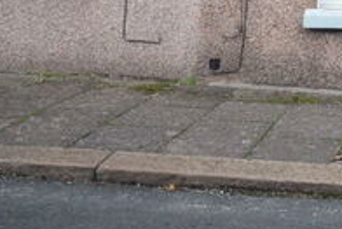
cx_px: 434
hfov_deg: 24.0
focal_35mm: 75
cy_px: -163
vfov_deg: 15.9
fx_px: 713
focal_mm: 14
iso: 400
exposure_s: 1/200
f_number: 7.1
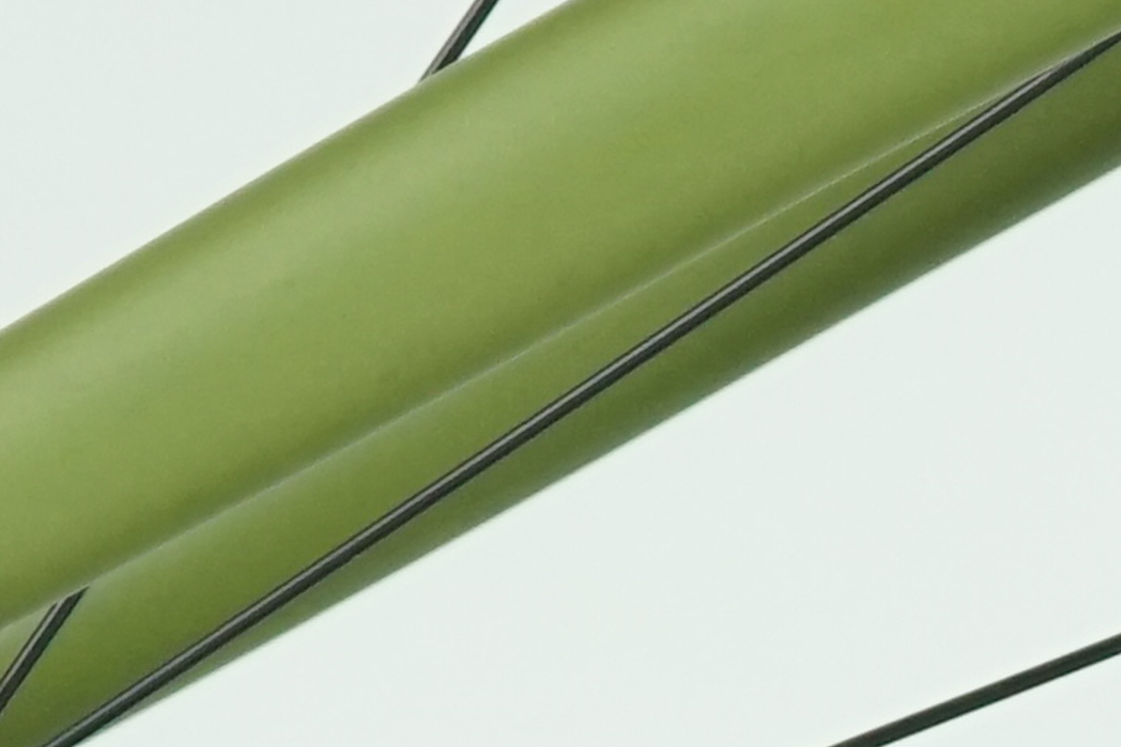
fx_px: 11925
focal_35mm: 383
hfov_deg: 5.3
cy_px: 2604
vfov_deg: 3.5
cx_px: 1935
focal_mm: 49
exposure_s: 1/200
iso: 1600
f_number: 5.6
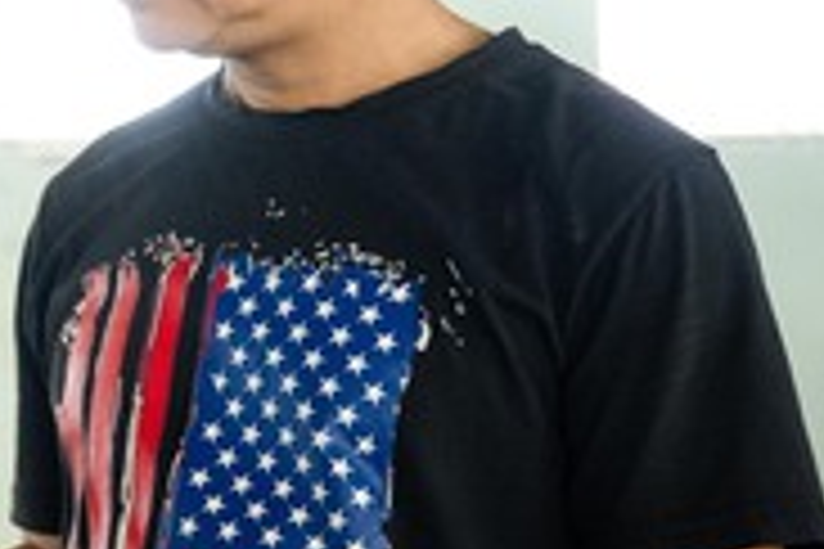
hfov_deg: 14.6
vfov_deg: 10.5
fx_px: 2975
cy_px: 338
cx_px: -459
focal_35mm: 130
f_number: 2.8
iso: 2000
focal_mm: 36
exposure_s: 1/250
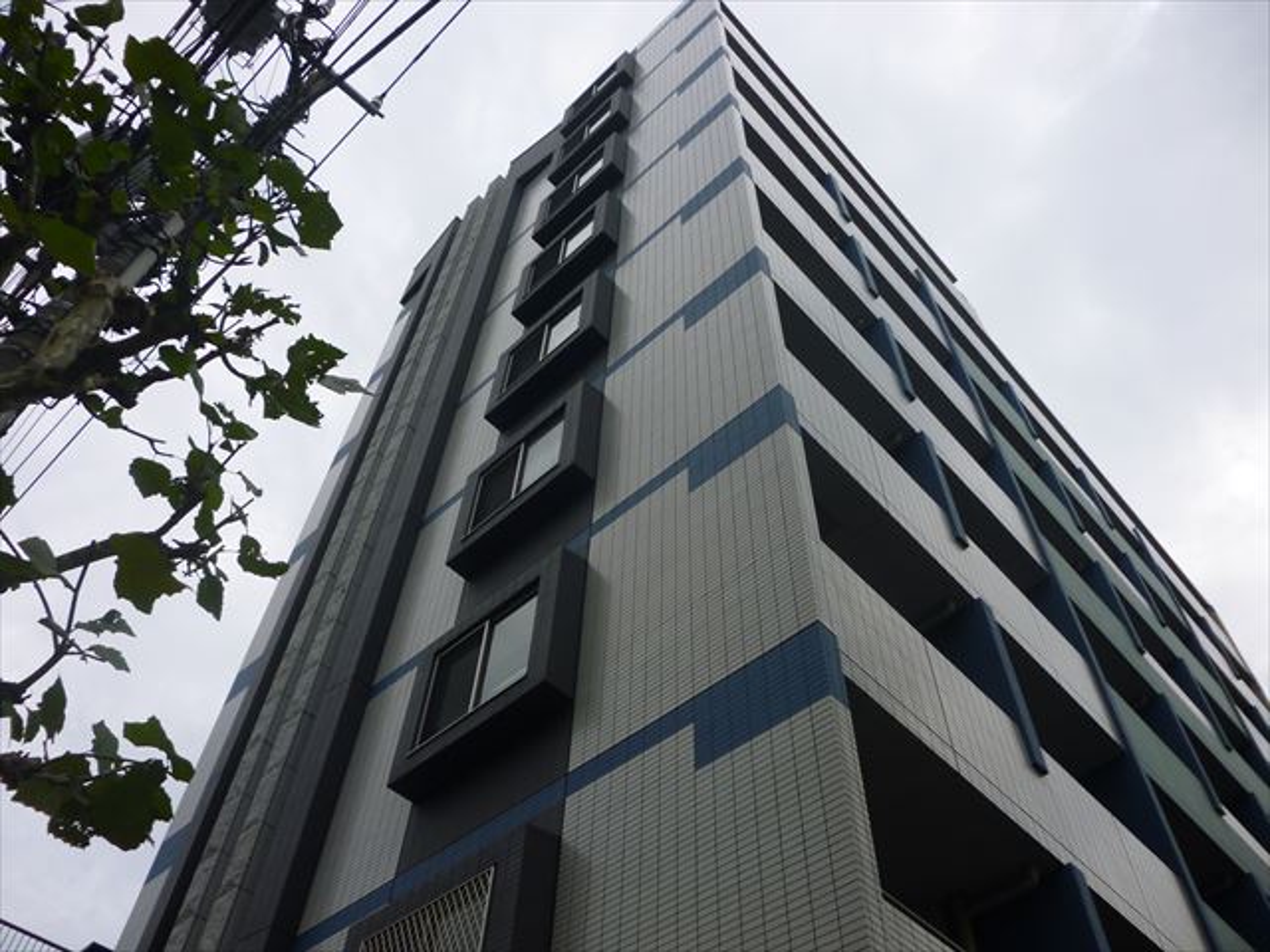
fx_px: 1027
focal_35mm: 28
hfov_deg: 63.4
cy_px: 476
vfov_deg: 49.7
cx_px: 635
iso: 100
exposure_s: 1/200
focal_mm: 5
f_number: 9
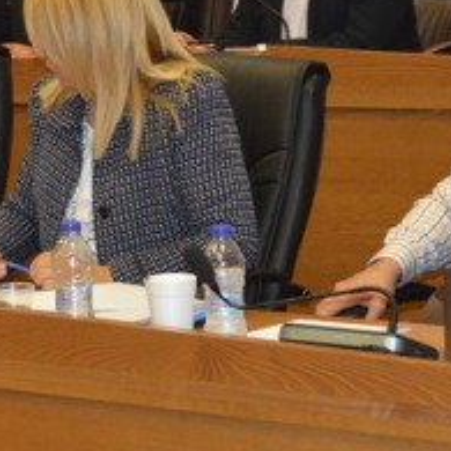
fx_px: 2152
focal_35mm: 146
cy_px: 30
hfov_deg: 11.9
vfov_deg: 11.9
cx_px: 97
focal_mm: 28
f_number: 4.5
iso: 1250
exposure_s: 1/60
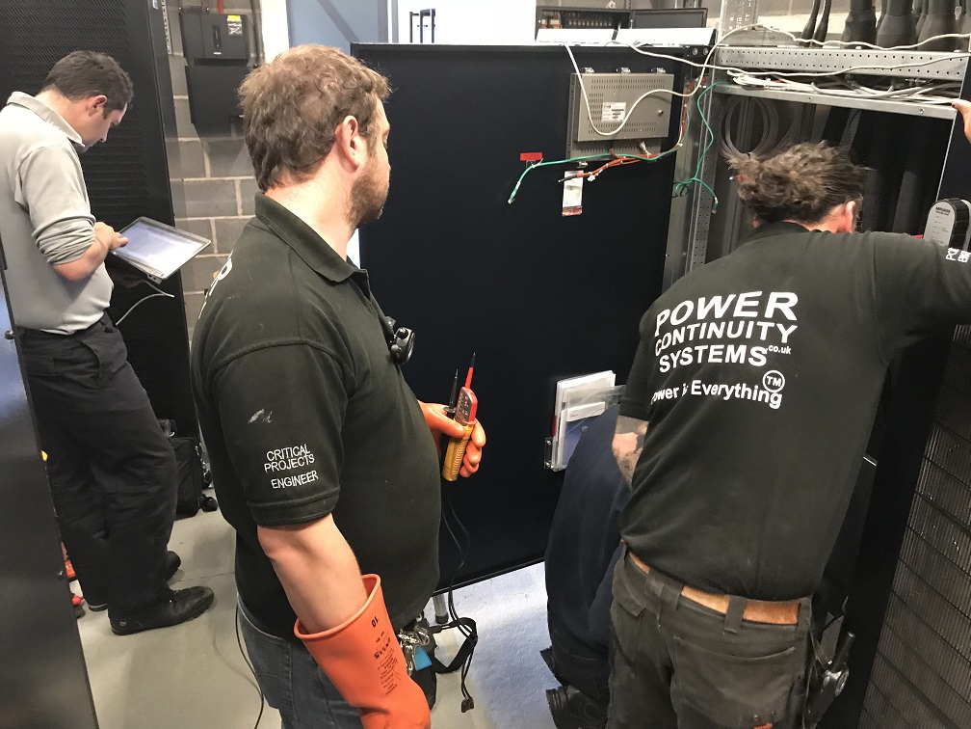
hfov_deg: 63.4
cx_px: 486
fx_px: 785
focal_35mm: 28
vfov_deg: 49.7
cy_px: 364
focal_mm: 3.99
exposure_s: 1/6
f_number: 1.8
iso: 80
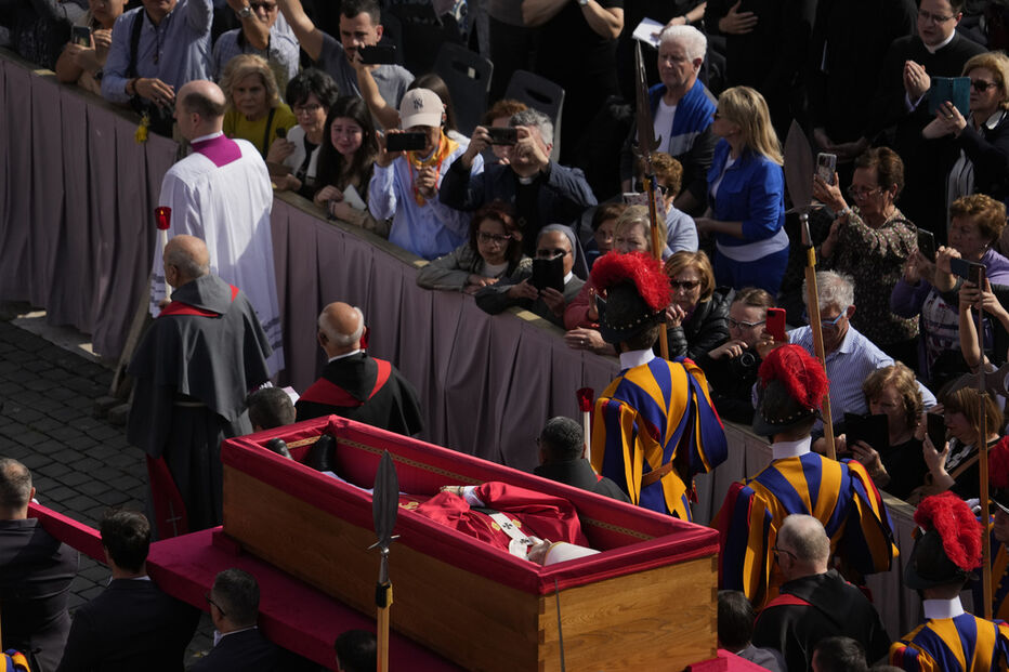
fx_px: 11629
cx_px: 504
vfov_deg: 3.3
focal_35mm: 415
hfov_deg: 5.0
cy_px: 336
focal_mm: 415
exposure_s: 1/5000
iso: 640
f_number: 6.3
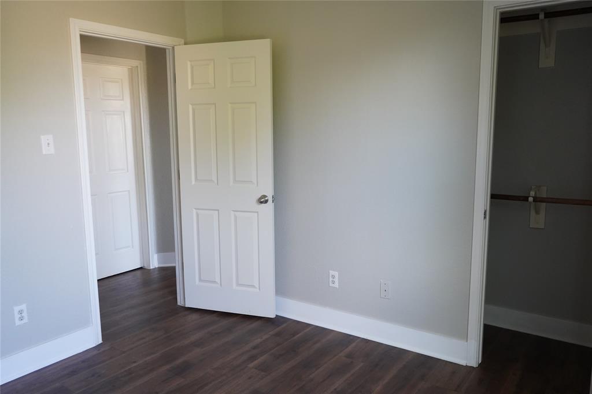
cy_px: 197
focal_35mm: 28
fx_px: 460
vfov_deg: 46.4
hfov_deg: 65.5
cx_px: 296
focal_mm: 28
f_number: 4.5
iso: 4000
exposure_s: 1/200
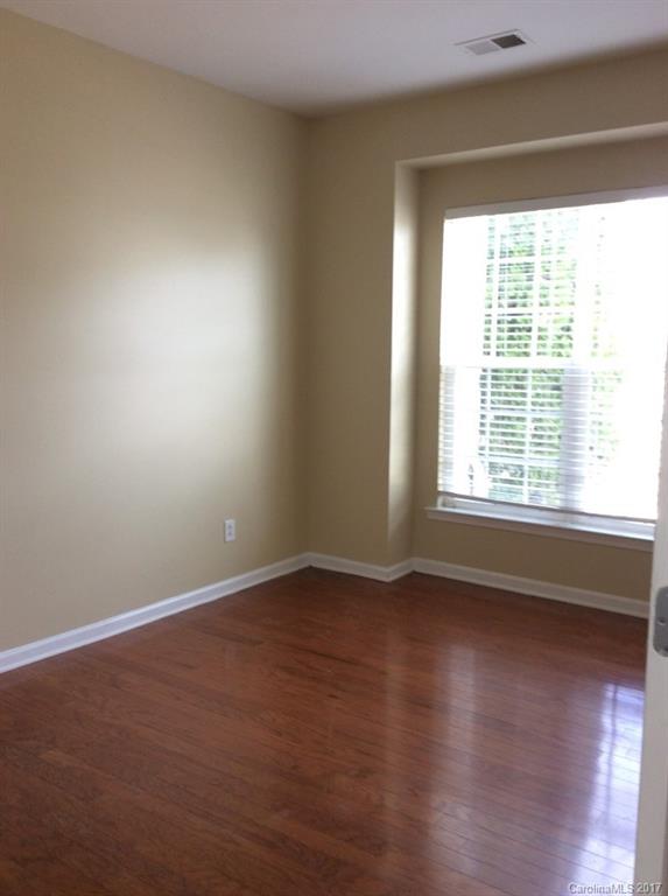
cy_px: 448
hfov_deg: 44.0
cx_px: 334
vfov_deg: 56.9
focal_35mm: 32
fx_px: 826
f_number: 2.4
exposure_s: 1/24
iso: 40
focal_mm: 3.3
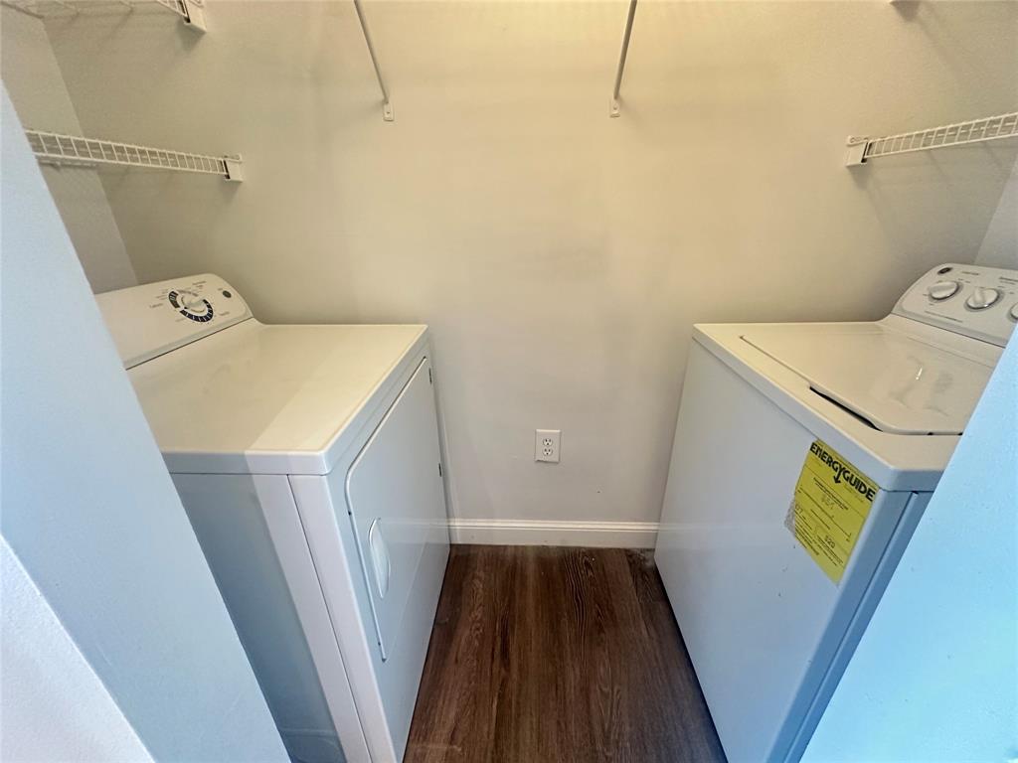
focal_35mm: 14
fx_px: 412
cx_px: 509
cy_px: 382
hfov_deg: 102.1
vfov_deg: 85.7
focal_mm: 2.22
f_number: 2.2
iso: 500
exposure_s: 1/60
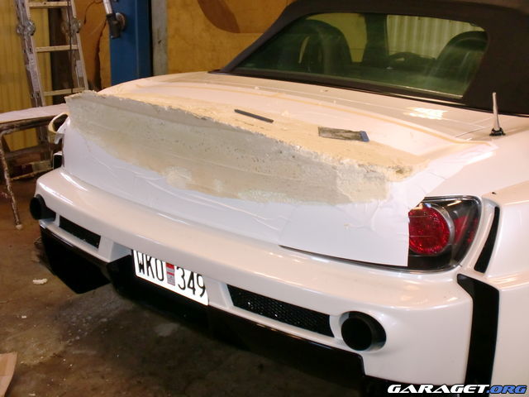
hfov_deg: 41.2
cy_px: 198
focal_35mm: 46
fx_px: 703
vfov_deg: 31.5
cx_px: 264
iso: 320
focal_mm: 8.44
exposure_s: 1/60
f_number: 3.6
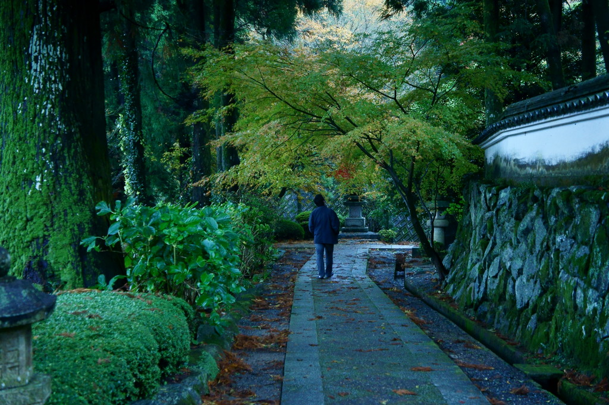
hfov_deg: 31.2
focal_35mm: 64
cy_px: 202
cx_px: 304
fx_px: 1090
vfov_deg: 21.0
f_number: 5
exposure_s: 1/30
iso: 1600
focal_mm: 43
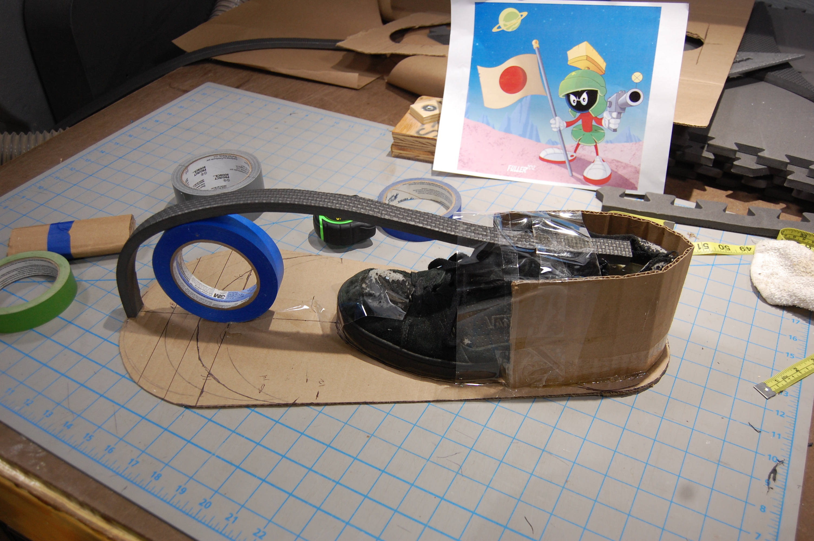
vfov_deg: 43.5
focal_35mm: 30
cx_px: 407
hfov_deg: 62.0
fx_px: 678
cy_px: 270
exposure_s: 1/60
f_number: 4
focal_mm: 20
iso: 400
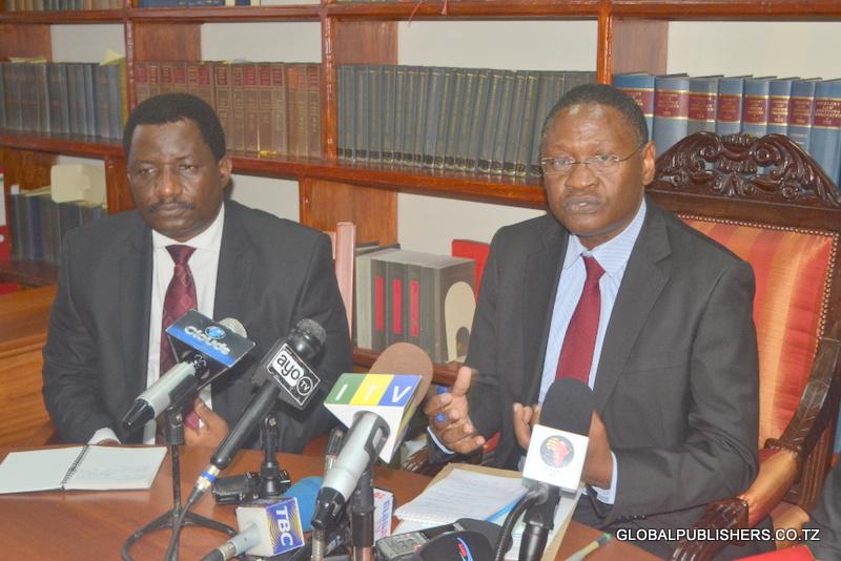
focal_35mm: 48
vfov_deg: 28.1
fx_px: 1122
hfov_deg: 41.1
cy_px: 280
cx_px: 420
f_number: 8
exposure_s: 1/40
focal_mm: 32
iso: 800
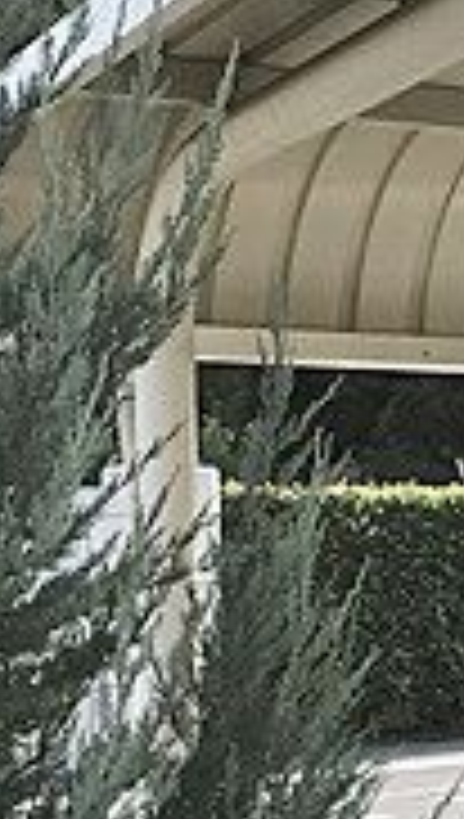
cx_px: 851
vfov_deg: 19.8
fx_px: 2330
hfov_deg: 10.6
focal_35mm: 107
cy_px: 639
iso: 20
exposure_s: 1/870
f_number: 1.8
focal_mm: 3.99
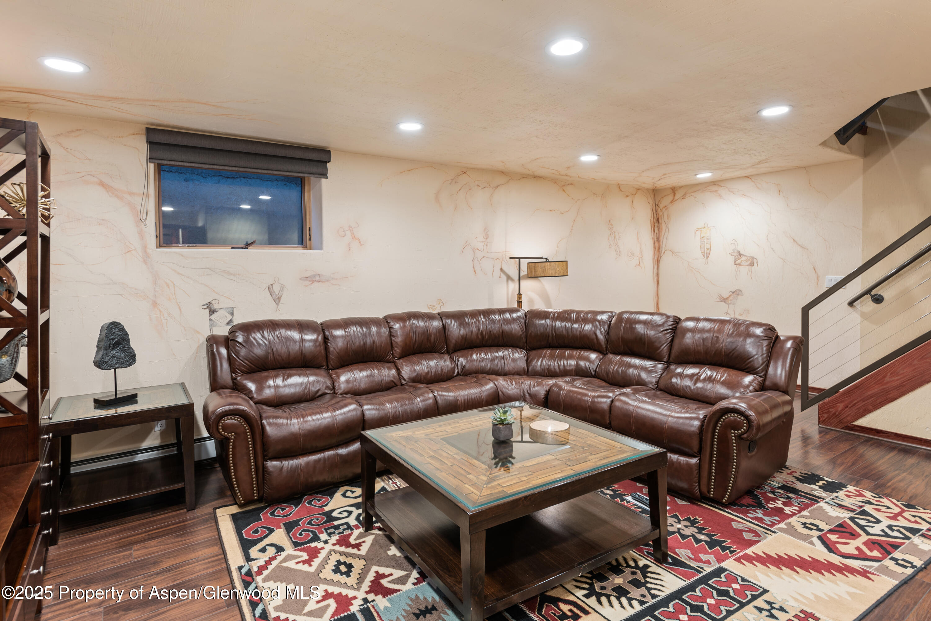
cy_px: 310
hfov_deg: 86.9
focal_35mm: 19
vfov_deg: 64.6
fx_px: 491
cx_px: 466
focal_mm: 19
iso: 100
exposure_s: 3
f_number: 7.1
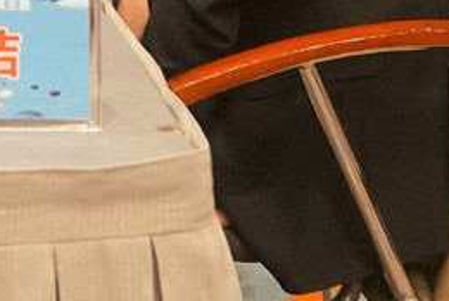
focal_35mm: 125
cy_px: -133
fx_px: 1561
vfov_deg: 10.7
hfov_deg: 15.3
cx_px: -188
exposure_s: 1/160
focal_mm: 25
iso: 4000
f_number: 4
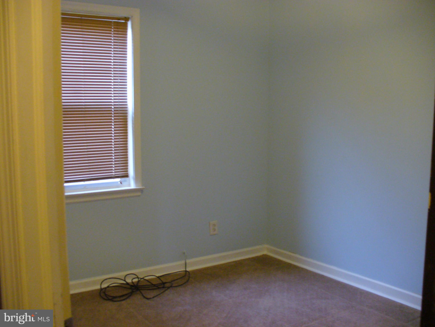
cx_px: 218
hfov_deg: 50.1
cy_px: 164
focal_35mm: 37
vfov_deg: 38.7
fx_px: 465
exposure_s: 1/8
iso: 200
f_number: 2.8
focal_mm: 6.1
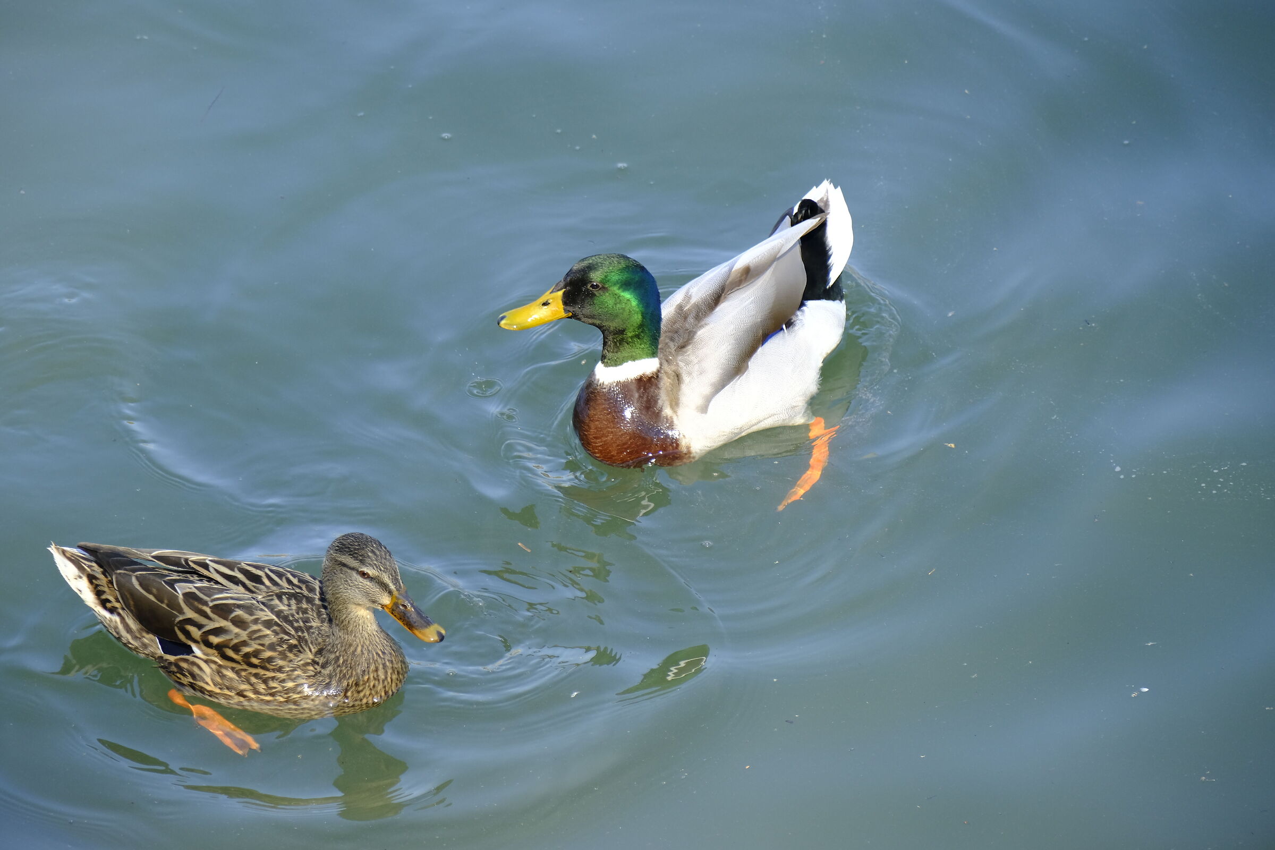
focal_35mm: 450
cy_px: 425
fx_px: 15936
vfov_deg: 3.1
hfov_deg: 4.6
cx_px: 638
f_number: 5.6
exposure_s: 1/500
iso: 640
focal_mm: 300
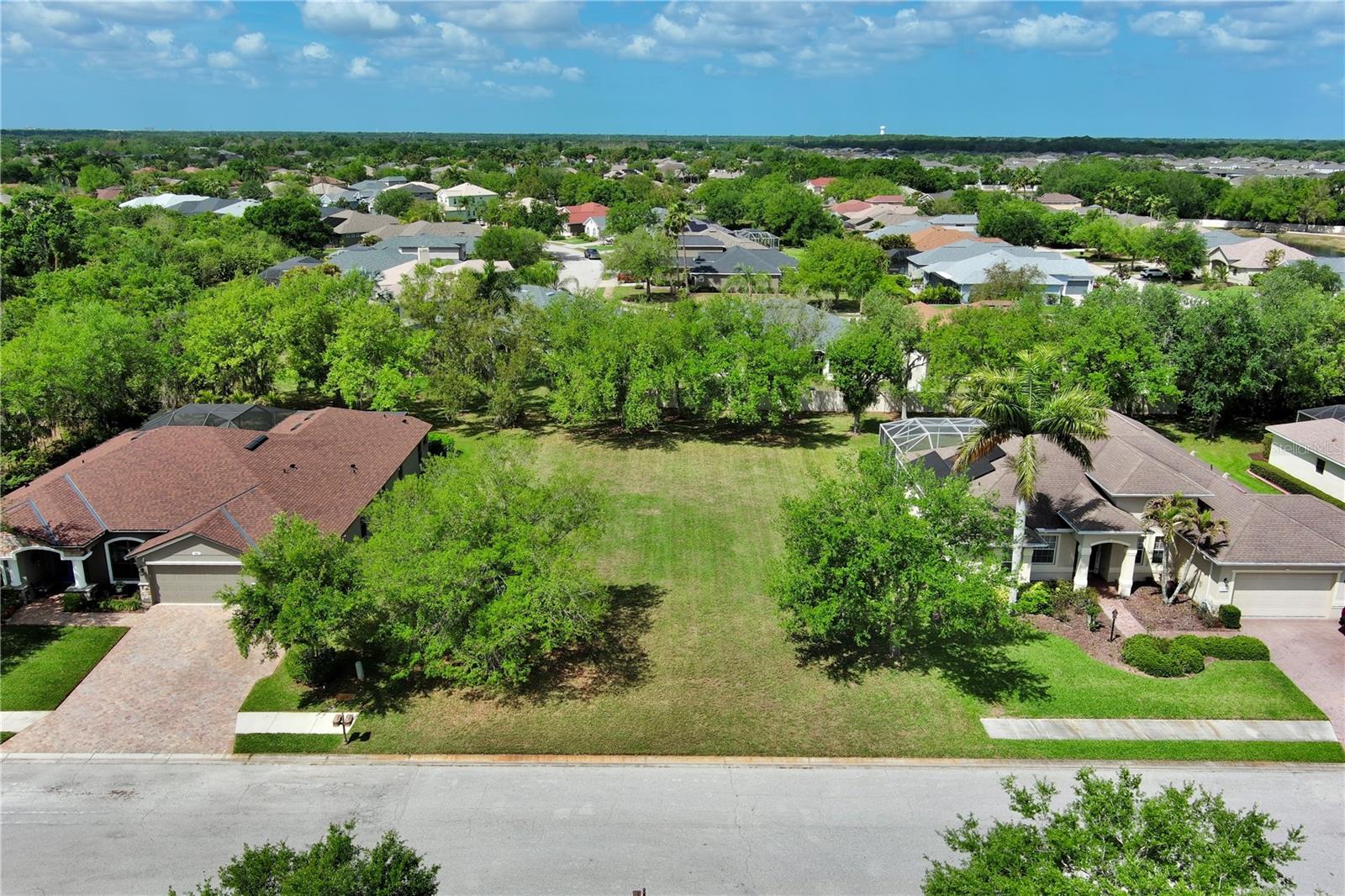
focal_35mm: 29
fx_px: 1083
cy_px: 448
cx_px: 672
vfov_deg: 44.9
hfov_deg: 63.7
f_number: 9
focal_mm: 10.57
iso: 100
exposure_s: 1/400
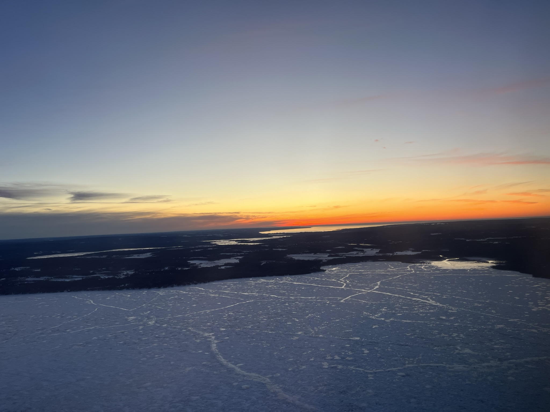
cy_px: 206
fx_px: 413
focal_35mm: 26
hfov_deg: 67.3
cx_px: 275
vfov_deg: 53.1
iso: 32
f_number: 1.6
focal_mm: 5.1
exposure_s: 1/139
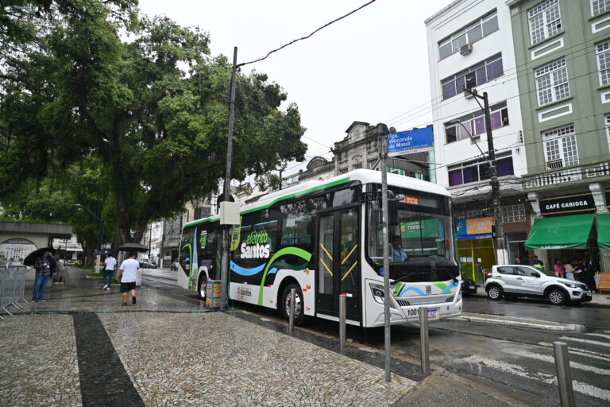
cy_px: 204
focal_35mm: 20
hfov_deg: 84.0
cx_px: 305
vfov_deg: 61.9
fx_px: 339
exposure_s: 1/320
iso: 100
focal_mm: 20
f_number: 3.5
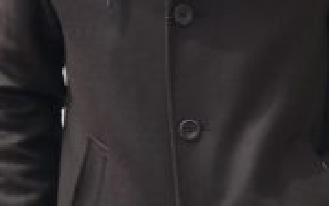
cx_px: 173
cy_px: 193
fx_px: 1812
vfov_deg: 6.5
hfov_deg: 10.4
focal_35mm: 202
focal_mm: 6.6
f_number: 2.8
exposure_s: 1/694
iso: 20
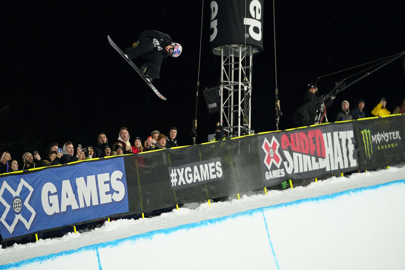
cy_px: 135
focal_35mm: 198
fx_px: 2227
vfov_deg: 6.9
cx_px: 202
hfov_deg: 10.4
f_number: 3.2
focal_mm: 198
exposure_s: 1/3200
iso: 8000
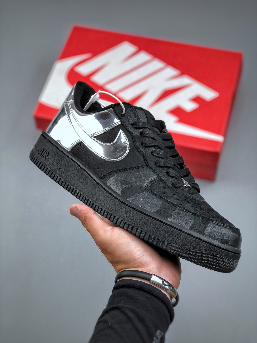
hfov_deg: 25.7
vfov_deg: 33.8
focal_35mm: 57
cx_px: 128
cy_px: 172
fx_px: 564
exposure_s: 1/33
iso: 20
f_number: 2.8
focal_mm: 6.6
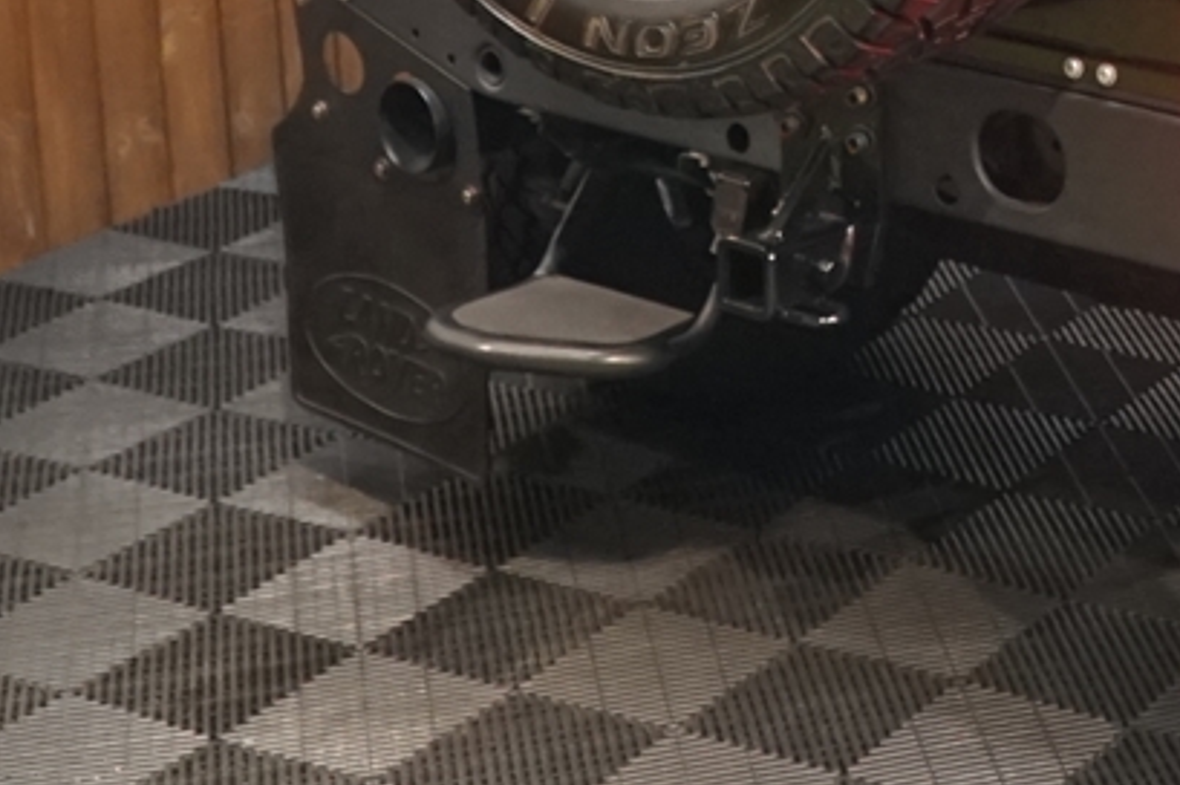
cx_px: 1448
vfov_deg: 13.8
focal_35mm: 94
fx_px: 3079
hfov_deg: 20.2
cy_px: -336
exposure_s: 1/60
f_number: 4
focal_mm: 20
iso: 1600
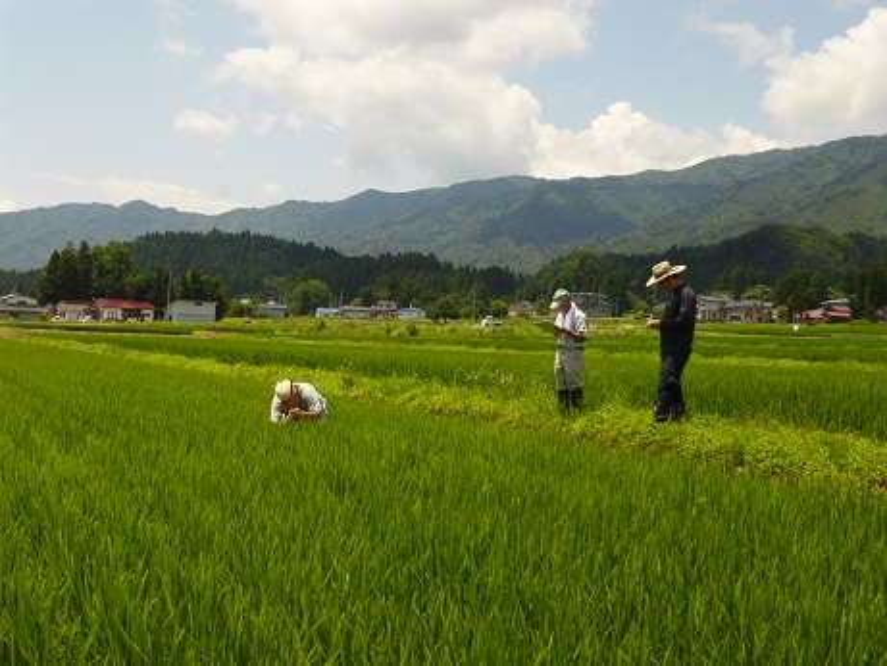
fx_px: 1333
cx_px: 444
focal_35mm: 52
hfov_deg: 36.8
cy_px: 333
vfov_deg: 28.0
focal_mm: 9.2
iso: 100
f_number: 4.1
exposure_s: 1/800
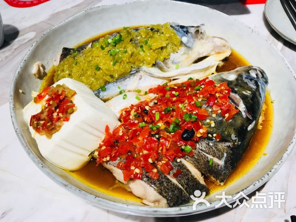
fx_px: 248
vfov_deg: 48.2
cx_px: 148
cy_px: 111
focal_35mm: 29
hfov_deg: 61.7
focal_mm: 4.15
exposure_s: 1/33
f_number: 2.2
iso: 25
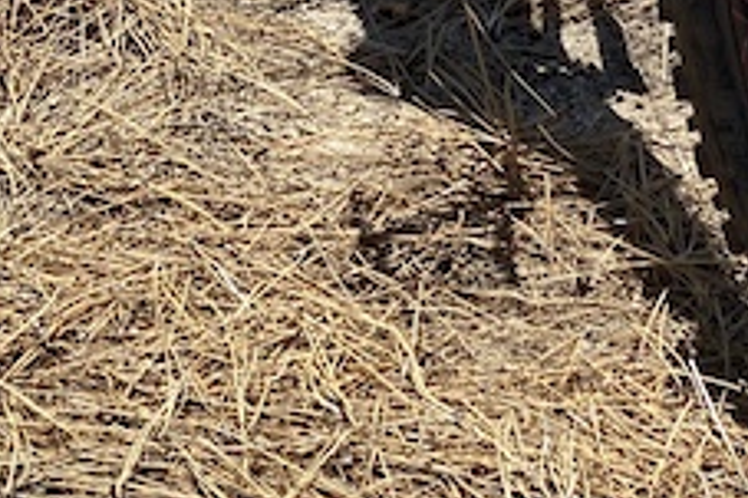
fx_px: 3966
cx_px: 695
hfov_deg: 10.7
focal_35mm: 191
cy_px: -462
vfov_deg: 7.0
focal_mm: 6
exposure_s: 1/639
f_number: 2
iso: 20
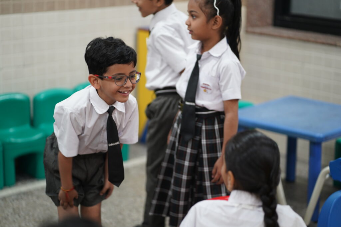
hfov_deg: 23.9
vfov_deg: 16.1
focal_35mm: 85
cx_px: 170
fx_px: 805
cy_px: 114
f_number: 1.8
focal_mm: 85
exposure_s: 1/100
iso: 800
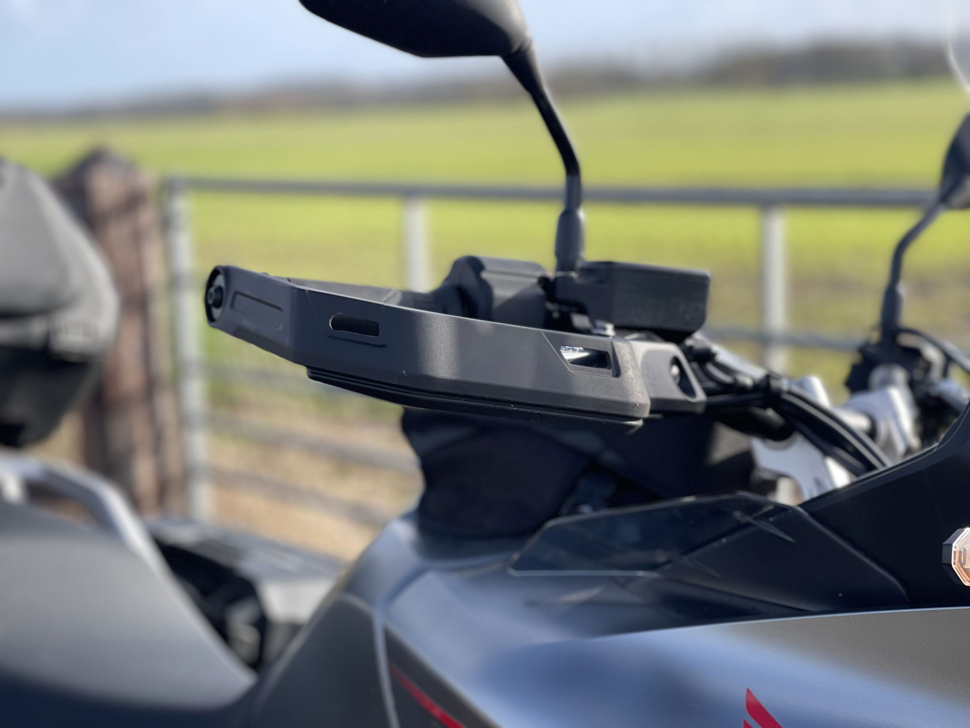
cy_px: 364
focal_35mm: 64
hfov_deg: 30.3
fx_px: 1793
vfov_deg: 22.9
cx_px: 485
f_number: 2.2
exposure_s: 1/488
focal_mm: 7.5
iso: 32
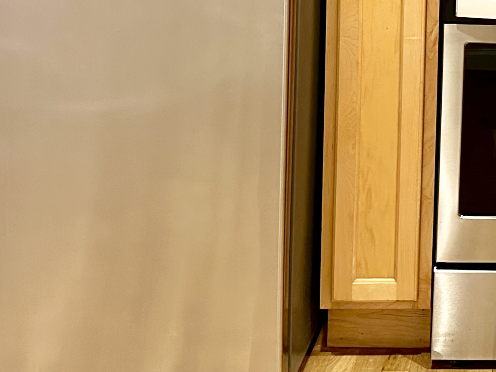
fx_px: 1204
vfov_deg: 16.8
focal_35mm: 84
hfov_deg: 21.4
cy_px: -70
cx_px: 621
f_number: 1.78
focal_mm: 6.86
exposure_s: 1/60
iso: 400
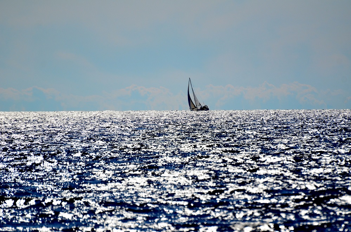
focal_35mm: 450
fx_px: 4377
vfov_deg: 3.0
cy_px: 116
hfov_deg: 4.6
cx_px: 176
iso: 640
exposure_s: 1/6400
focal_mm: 300
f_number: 5.6
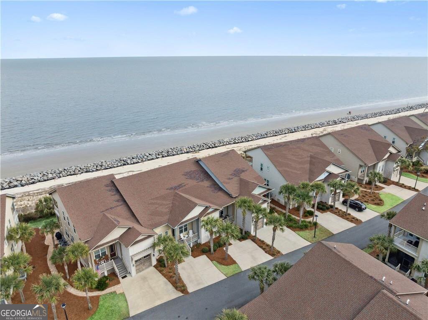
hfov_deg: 71.6
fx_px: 296
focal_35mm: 24
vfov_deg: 56.7
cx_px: 214
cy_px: 160
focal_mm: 12.29
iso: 110
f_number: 2.8
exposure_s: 1/800
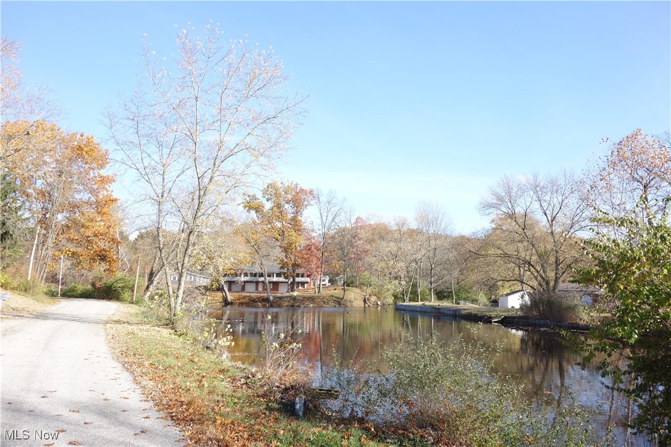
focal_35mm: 28
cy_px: 224
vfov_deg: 46.4
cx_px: 336
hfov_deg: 65.5
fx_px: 522
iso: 125
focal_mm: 10.4
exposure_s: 1/160
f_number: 5.6
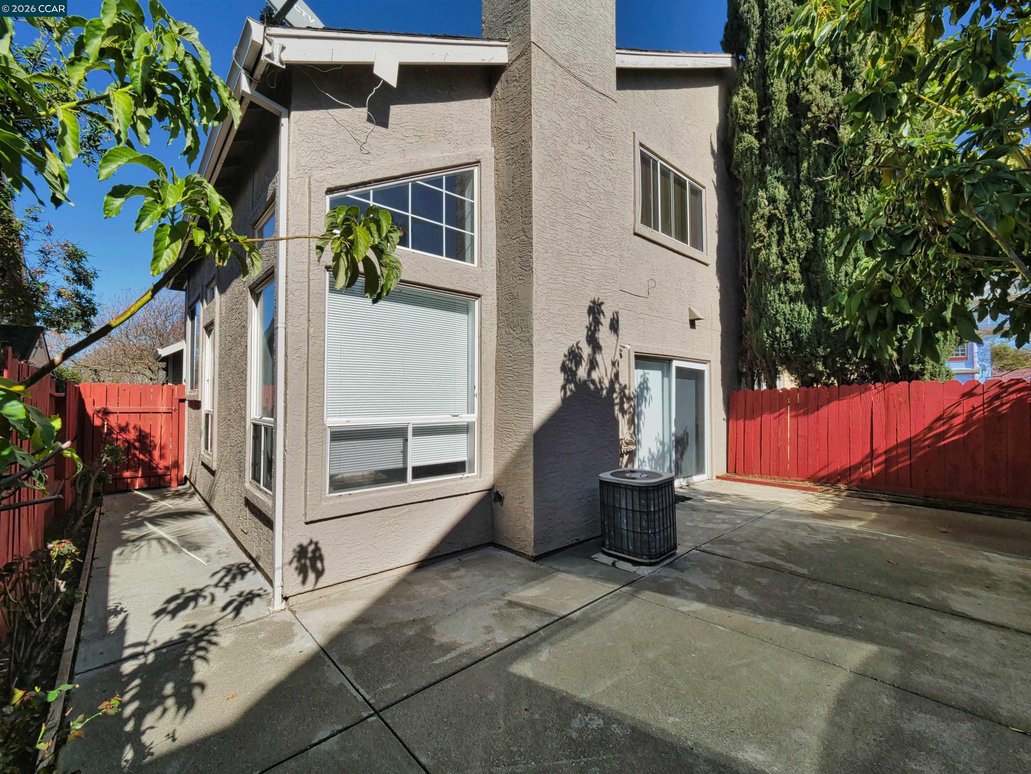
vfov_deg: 85.7
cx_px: 516
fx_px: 417
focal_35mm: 14
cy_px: 387
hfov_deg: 102.1
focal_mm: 7
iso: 160
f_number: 13
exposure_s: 1/200
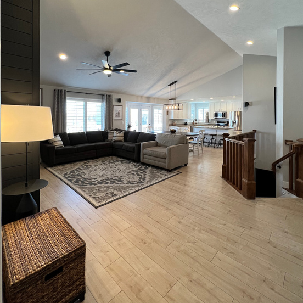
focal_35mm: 16
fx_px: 158
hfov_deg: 87.4
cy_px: 118
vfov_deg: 86.1
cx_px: 153
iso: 125
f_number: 1.8
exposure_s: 1/120
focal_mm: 1.57
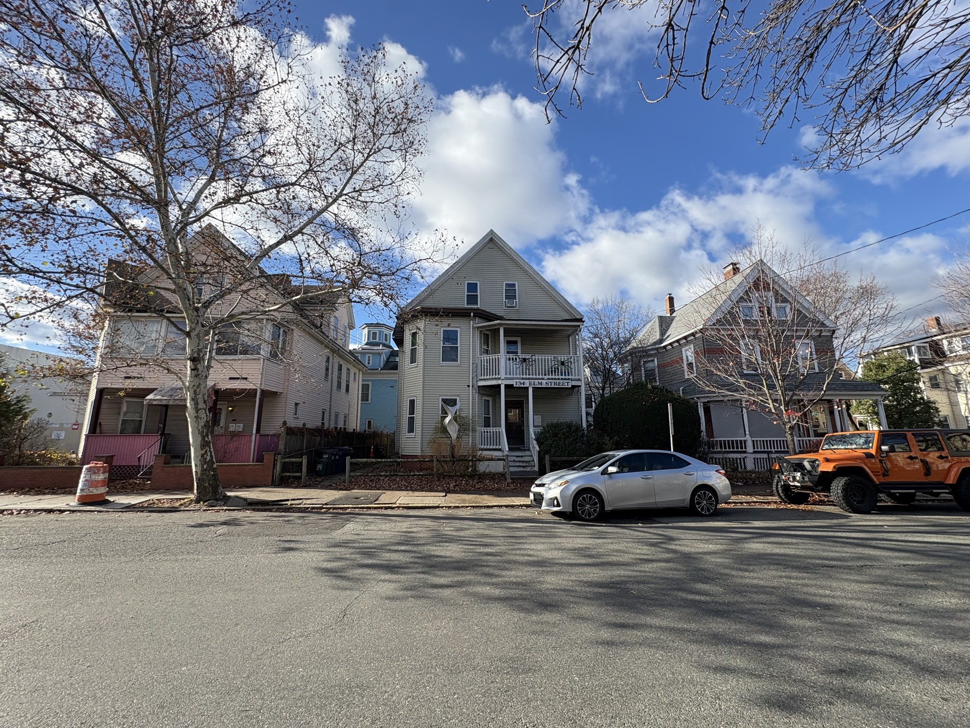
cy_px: 364
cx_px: 485
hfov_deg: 102.1
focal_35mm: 14
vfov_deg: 85.7
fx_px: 392
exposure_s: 1/932
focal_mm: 2.22
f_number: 2.2
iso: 50
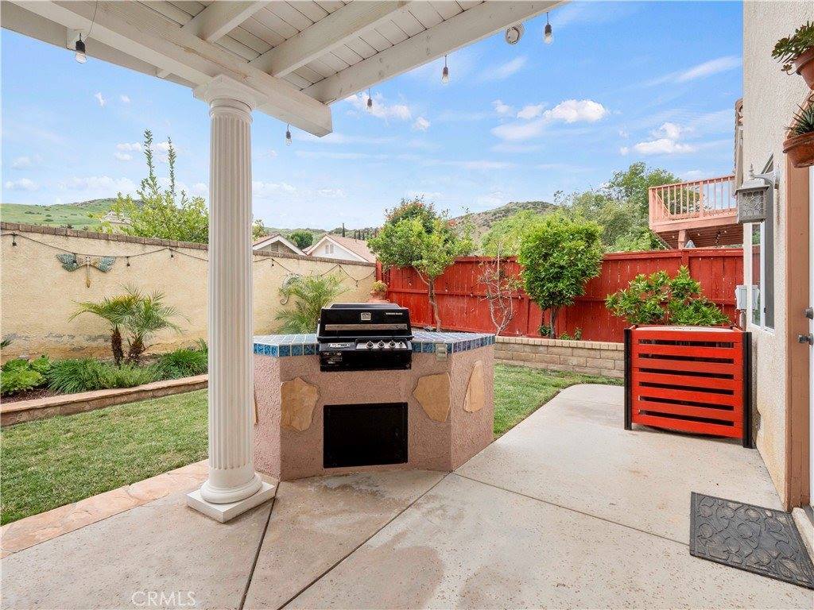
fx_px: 376
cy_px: 305
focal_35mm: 16
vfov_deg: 78.1
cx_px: 407
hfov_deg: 94.5
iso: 200
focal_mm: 8
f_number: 9
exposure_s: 1/125
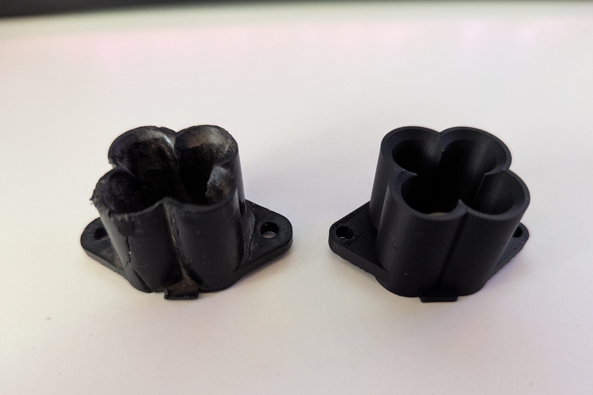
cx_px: 298
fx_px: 428
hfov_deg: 69.4
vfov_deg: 49.3
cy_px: 230
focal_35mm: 26
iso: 556
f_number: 1.85
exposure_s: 1/32.5
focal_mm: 6.81
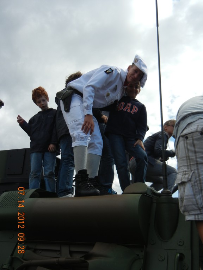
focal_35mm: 34
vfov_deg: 54.0
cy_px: 135
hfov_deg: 41.8
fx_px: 266
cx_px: 102
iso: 160
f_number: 7.2
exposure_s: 1/435
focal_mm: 6.2
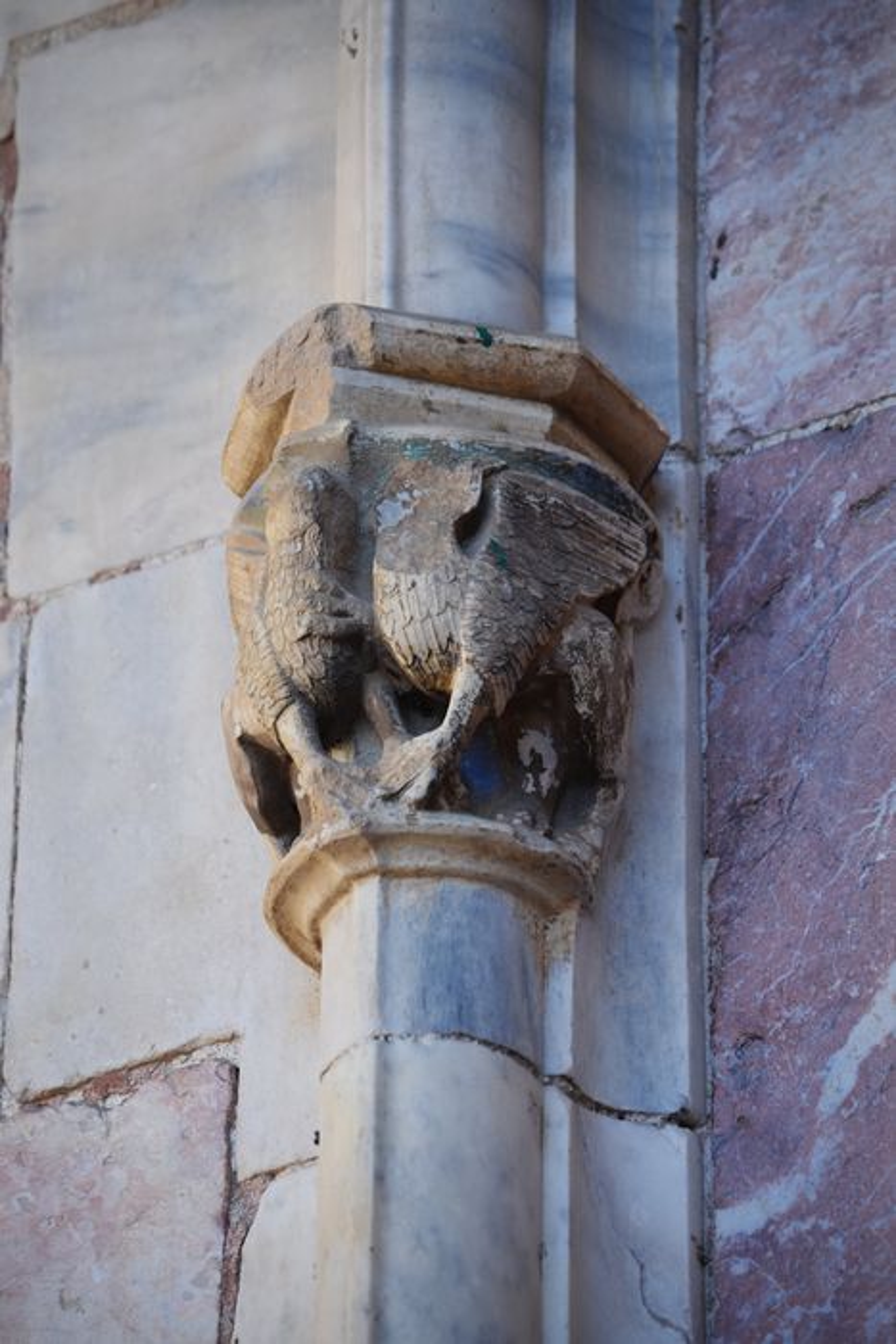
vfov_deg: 14.4
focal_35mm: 142
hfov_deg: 9.6
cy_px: 672
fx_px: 5317
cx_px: 448
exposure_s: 1/400
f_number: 5
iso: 400
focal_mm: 95
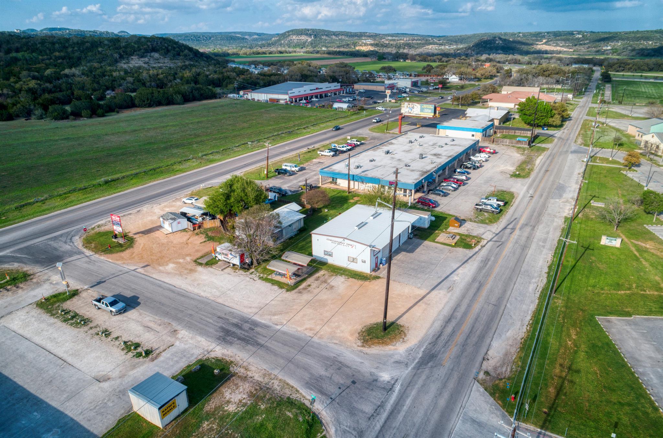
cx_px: 332
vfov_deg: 52.9
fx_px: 441
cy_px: 219
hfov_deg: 73.9
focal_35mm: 24
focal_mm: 8.8
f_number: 4.5
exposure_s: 1/200
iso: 100
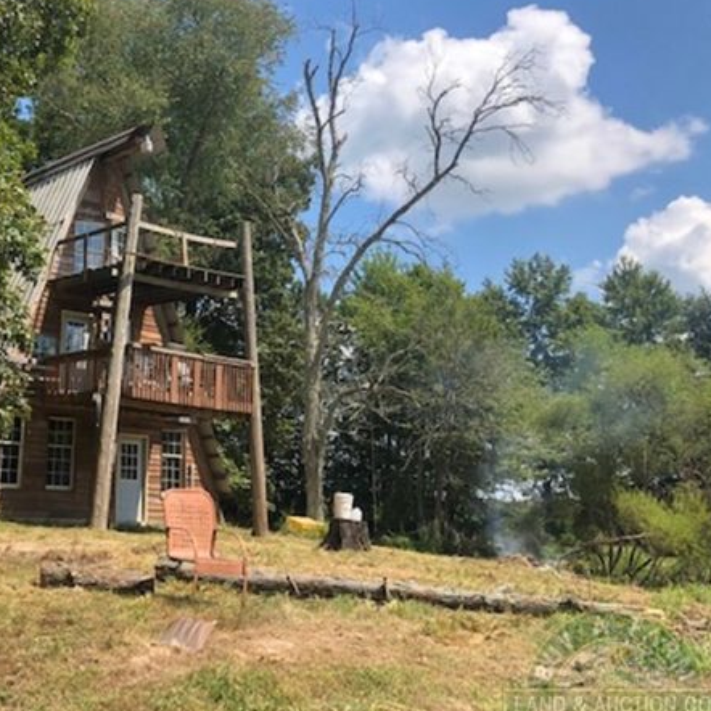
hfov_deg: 37.3
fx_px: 999
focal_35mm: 43
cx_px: 109
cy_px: 259
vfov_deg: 38.9
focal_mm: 3.99
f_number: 1.8
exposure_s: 1/1200
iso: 20
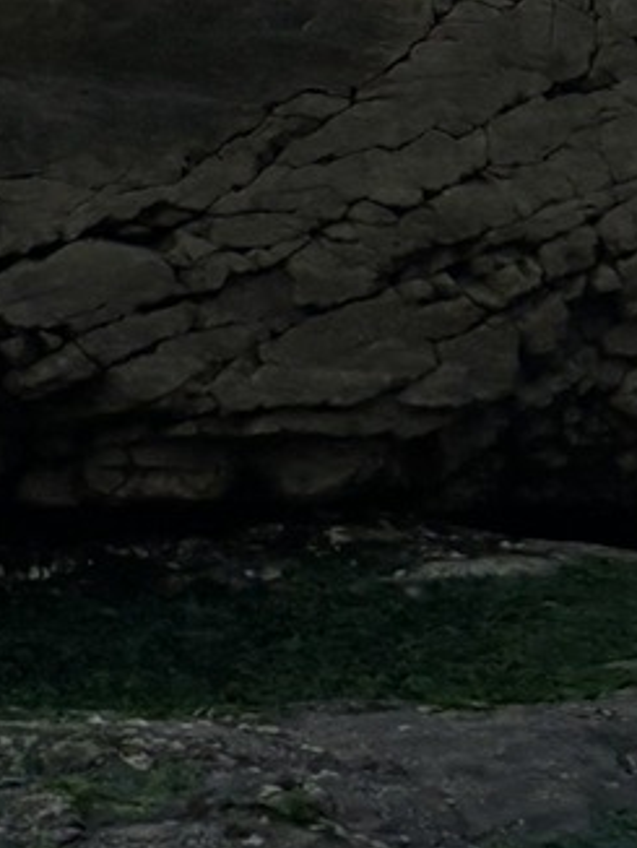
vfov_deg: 10.9
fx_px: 3749
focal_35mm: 153
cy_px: -1210
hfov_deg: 9.1
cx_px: -640
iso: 50
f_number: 1.6
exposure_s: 1/1047
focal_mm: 5.96
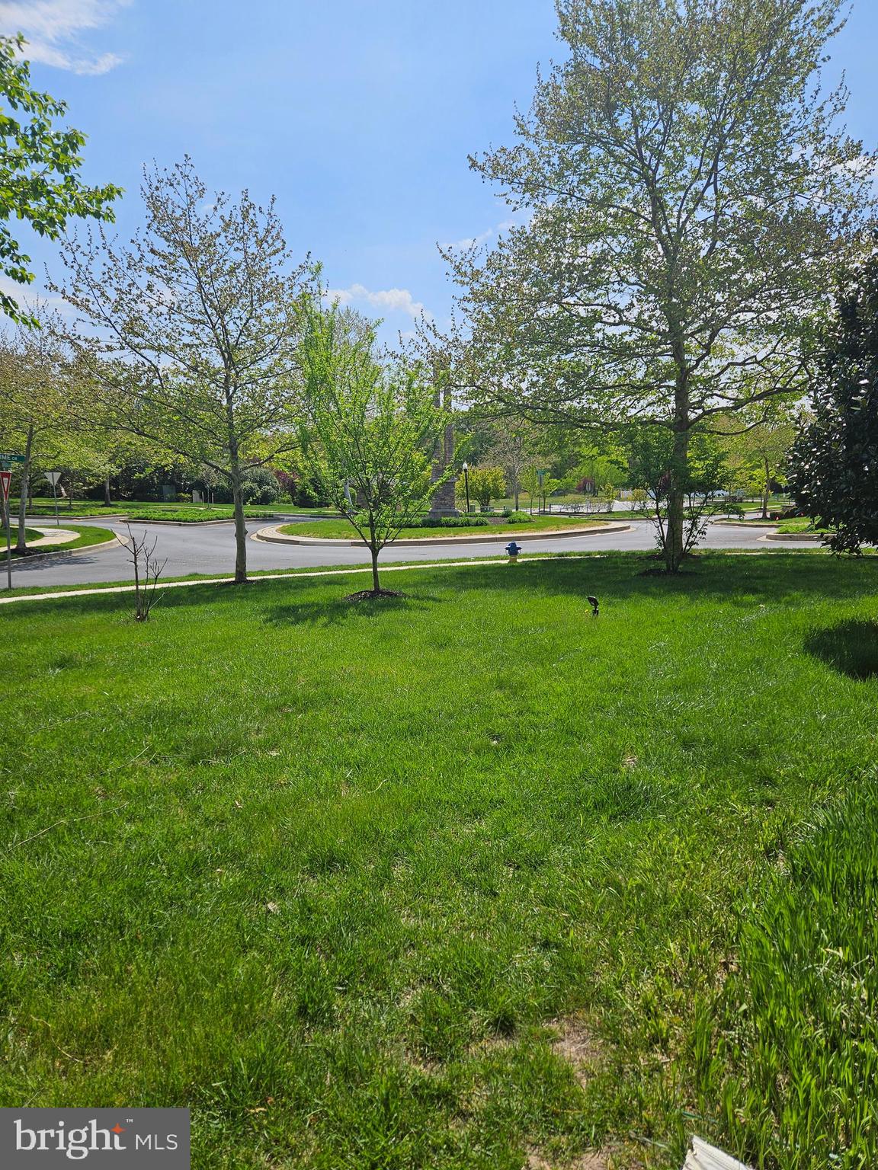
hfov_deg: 58.9
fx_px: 778
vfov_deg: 73.9
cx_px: 439
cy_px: 585
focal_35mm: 23
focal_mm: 5.4
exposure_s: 1/2921
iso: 25
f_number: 1.8
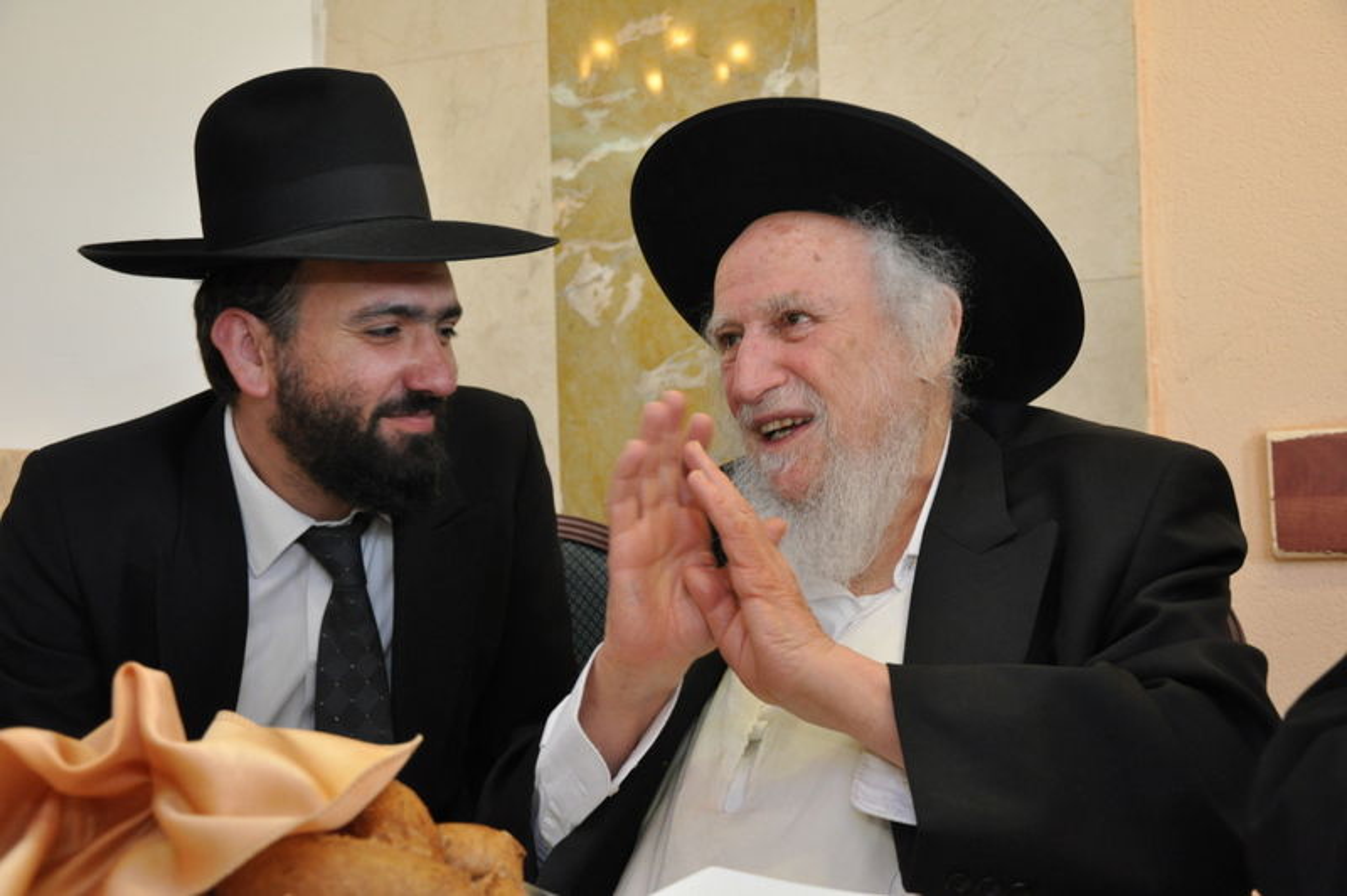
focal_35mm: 48
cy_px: 448
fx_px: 1794
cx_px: 674
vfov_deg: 28.0
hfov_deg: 41.1
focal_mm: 32
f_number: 6.3
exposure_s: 1/60
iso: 1000
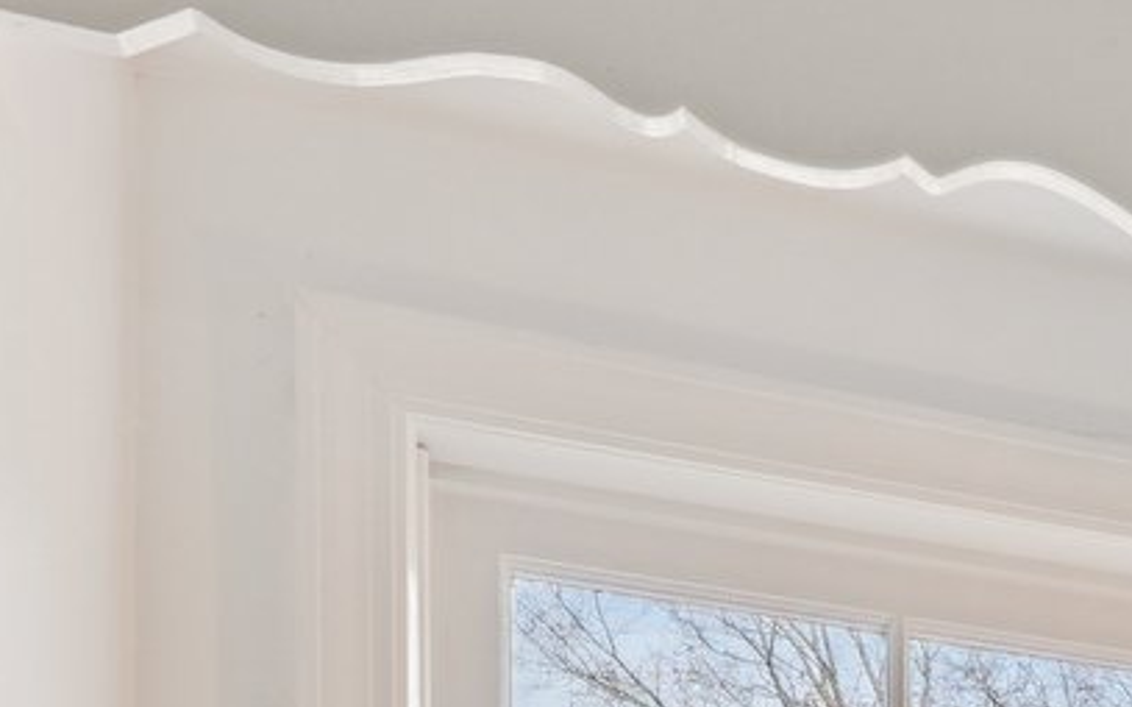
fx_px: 2454
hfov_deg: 21.0
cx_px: 1808
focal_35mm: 80
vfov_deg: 13.3
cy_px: 1557
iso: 100
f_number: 8
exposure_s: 1/160
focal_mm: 15.5
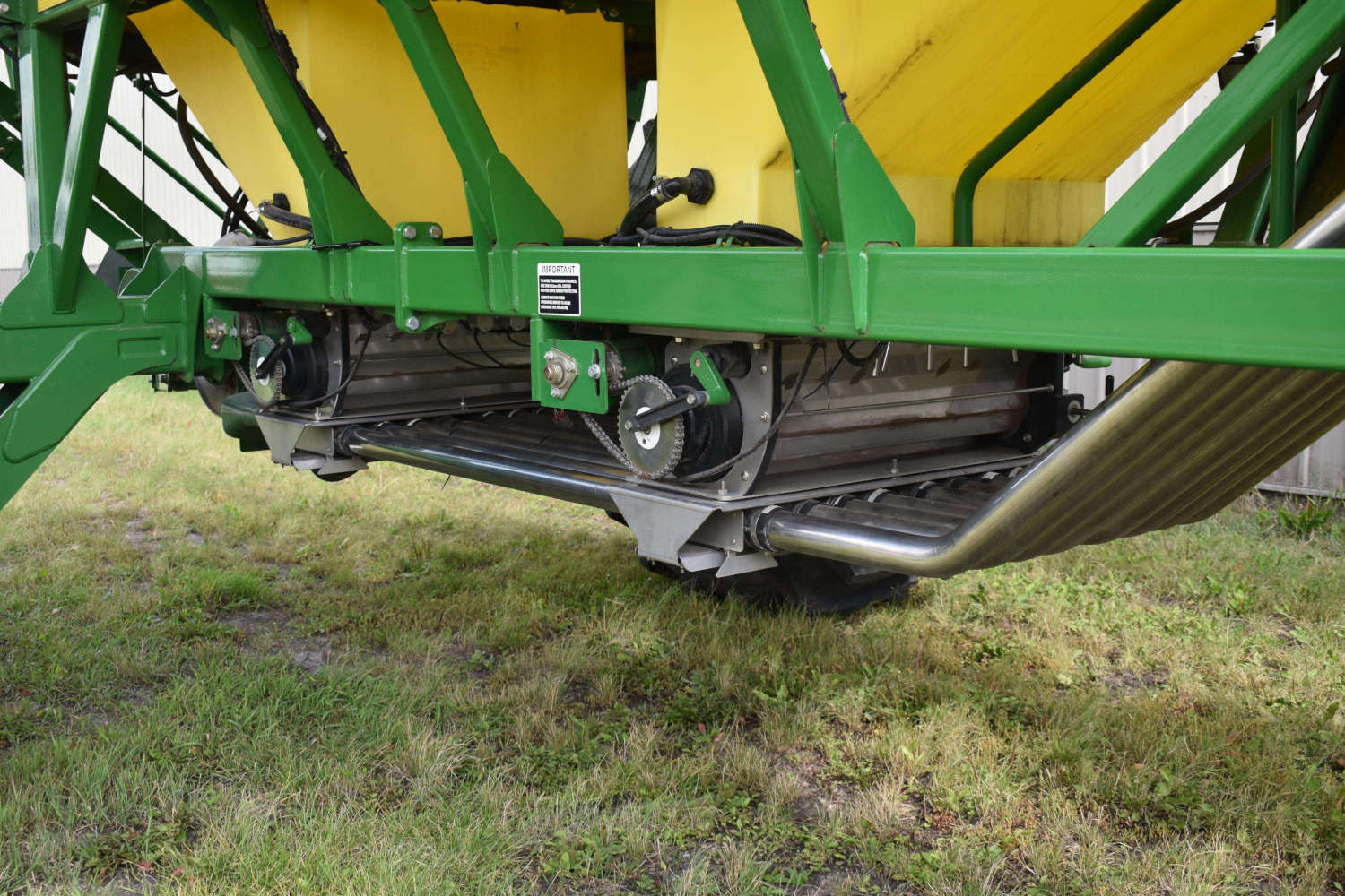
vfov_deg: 34.2
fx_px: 1457
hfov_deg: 49.6
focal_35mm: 39
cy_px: 448
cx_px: 672
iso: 200
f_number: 5.6
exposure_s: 1/250
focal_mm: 26
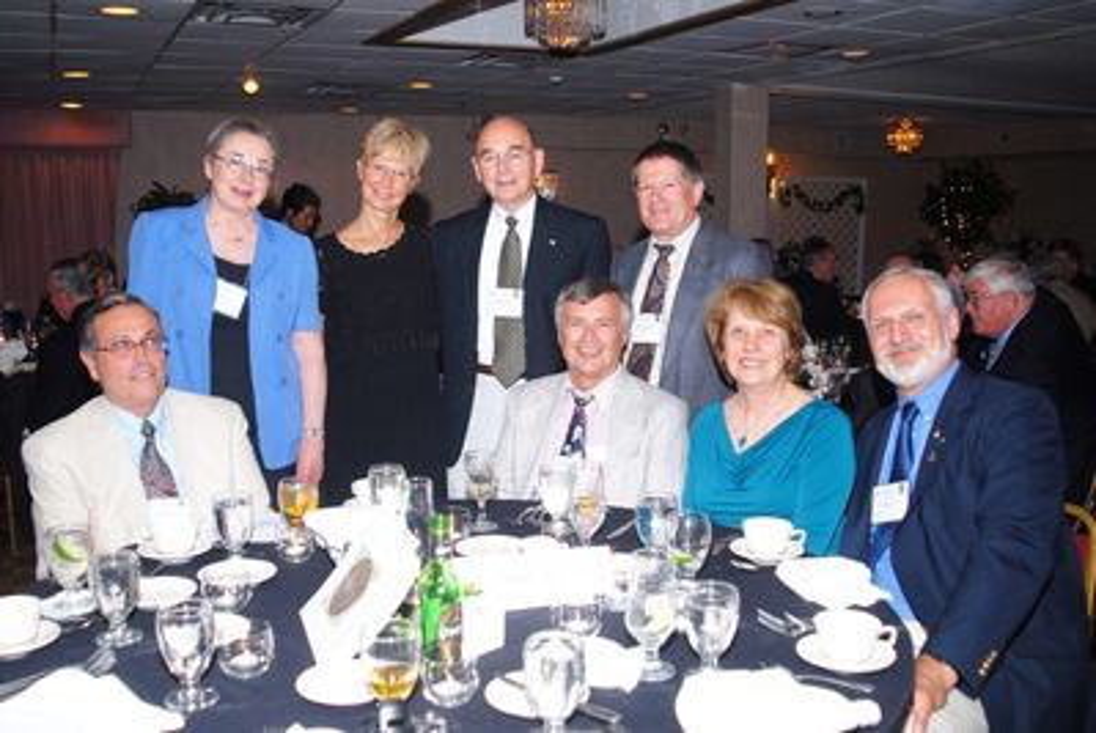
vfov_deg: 37.0
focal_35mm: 36
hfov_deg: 53.1
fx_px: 1097
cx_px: 548
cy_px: 366
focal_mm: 24
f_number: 4
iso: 100
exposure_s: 1/60
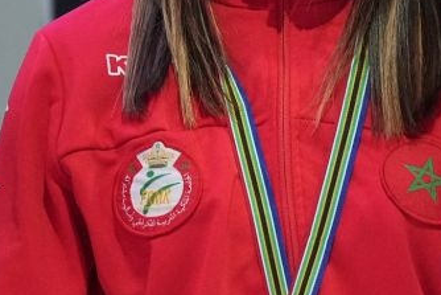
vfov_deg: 1.3
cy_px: 77
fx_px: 13211
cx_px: 211
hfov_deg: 1.9
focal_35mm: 1078
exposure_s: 1/250
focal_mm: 200
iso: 3200
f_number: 2.8
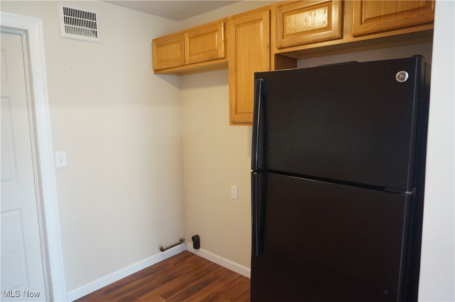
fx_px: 303
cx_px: 228
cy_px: 151
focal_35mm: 24
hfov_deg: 73.8
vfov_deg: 53.1
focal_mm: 16
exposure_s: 1/160
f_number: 3.5
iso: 2000
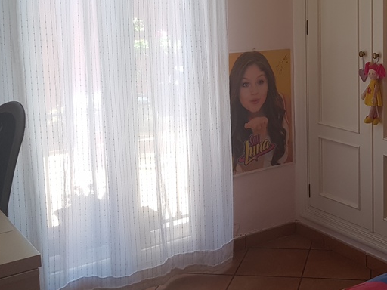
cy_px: 71
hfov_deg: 35.0
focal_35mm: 52
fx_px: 581
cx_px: 339
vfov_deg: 27.6
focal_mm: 4.2
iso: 80
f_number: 1.7
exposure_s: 1/50
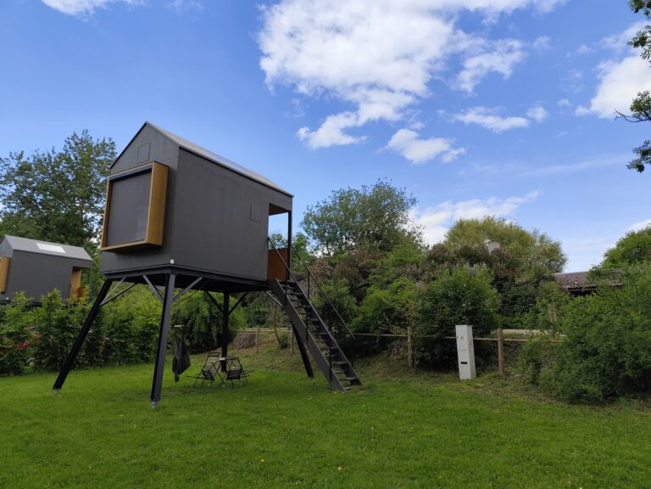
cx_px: 326
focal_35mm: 23
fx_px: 433
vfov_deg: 58.9
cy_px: 244
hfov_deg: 73.9
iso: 50
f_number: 1.65
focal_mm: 6.19
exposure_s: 1/1012
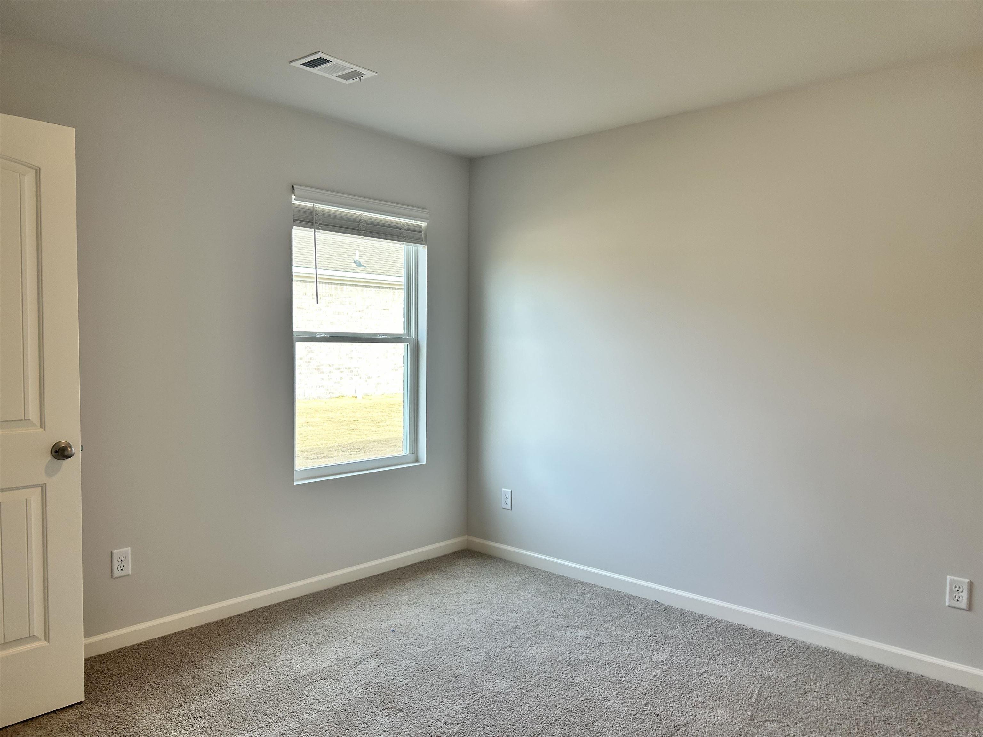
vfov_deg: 53.1
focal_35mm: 26
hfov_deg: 67.3
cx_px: 492
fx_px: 738
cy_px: 368
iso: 64
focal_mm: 5.7
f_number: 1.5
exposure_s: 1/158
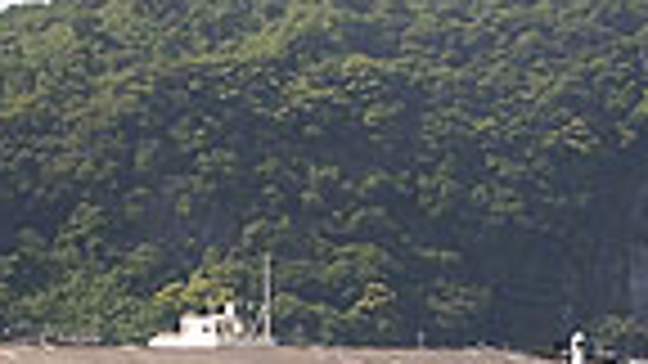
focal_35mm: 314
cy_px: 485
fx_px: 5395
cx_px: 531
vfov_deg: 3.9
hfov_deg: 6.9
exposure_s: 1/251
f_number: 4.9
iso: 100
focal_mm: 17.4
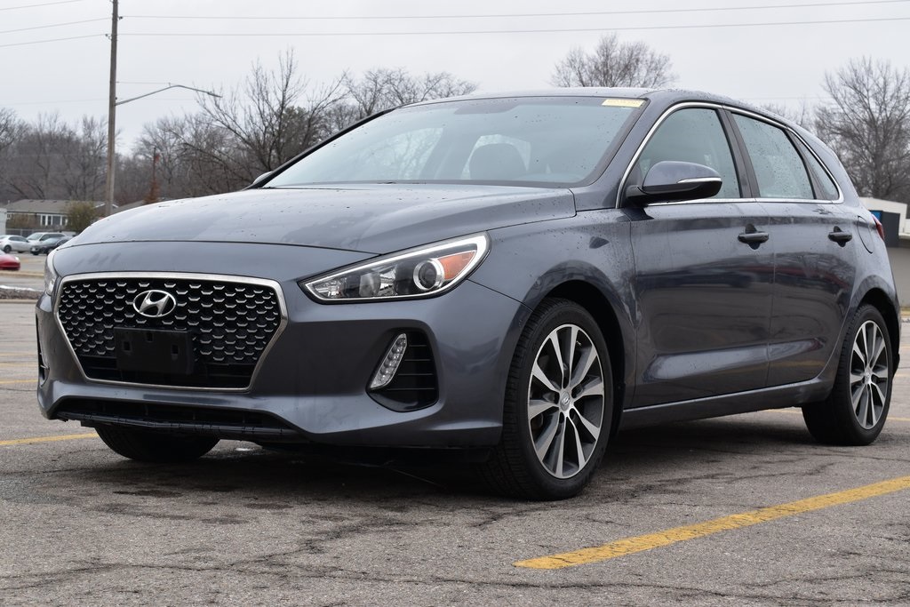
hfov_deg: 29.2
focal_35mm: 69
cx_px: 455
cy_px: 304
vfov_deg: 19.7
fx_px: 1744
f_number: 9
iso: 400
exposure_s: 1/125
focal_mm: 46
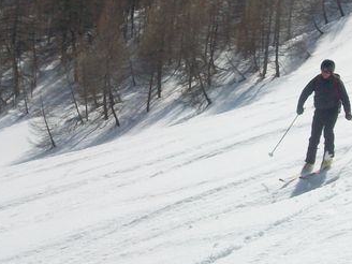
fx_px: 844
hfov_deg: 23.2
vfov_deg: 17.7
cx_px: 285
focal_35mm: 83
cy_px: 88
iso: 80
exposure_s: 1/1401
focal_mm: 5.7
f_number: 5.5
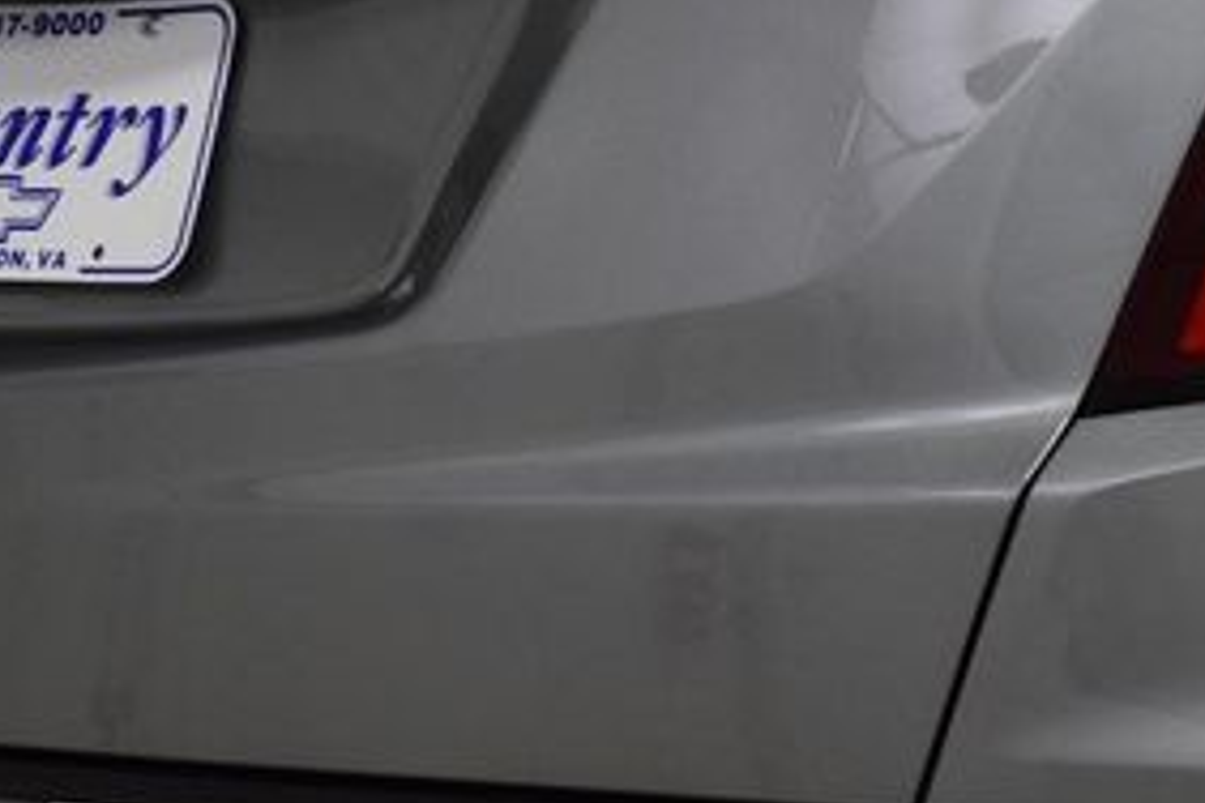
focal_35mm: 136
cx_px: 521
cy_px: 634
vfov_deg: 10.1
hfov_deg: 15.1
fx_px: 4552
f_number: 6.3
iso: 1600
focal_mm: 40
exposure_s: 1/60
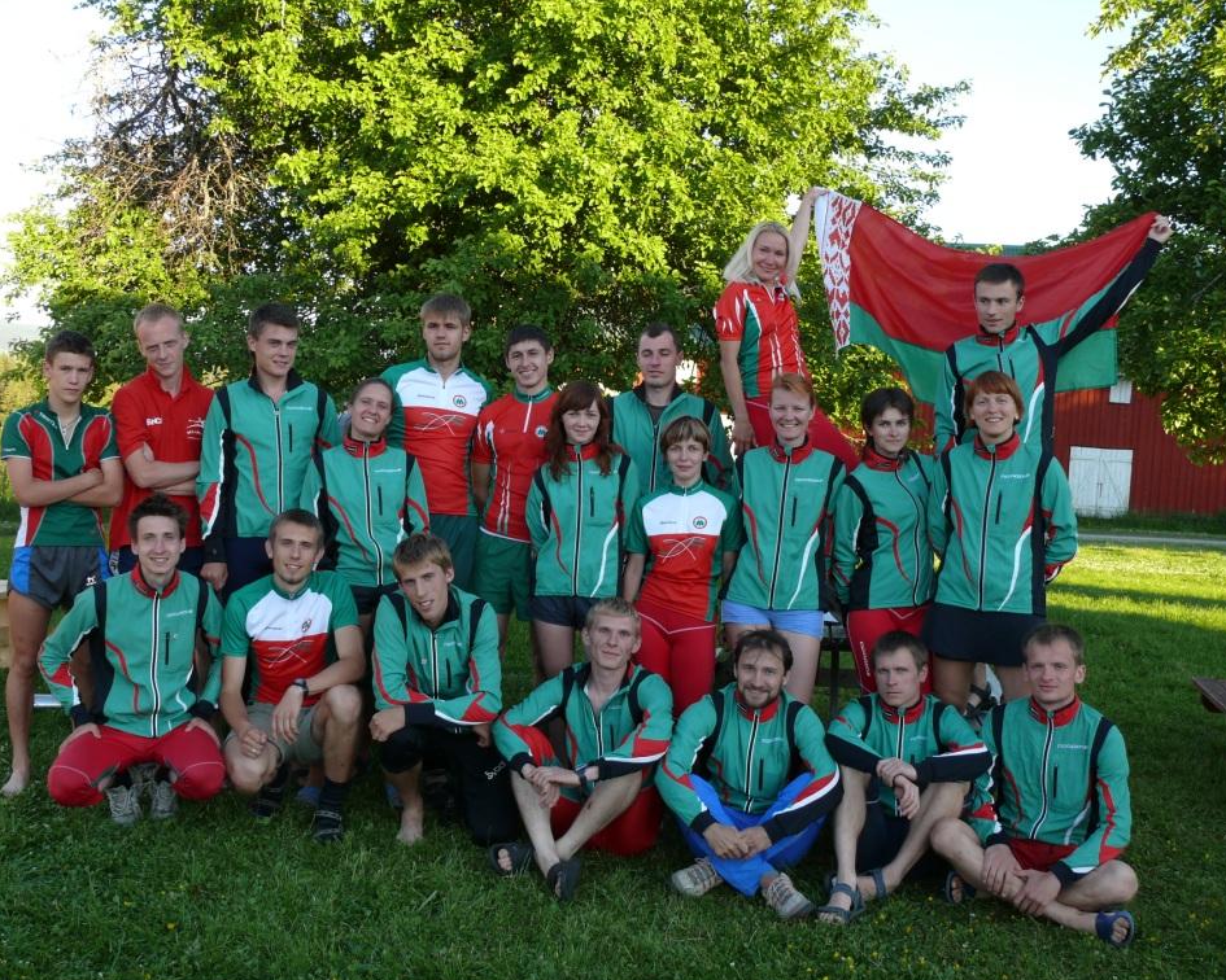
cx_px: 601
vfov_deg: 40.1
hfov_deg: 49.1
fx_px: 1343
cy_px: 496
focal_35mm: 37
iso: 100
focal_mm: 7.4
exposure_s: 1/200
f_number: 3.2
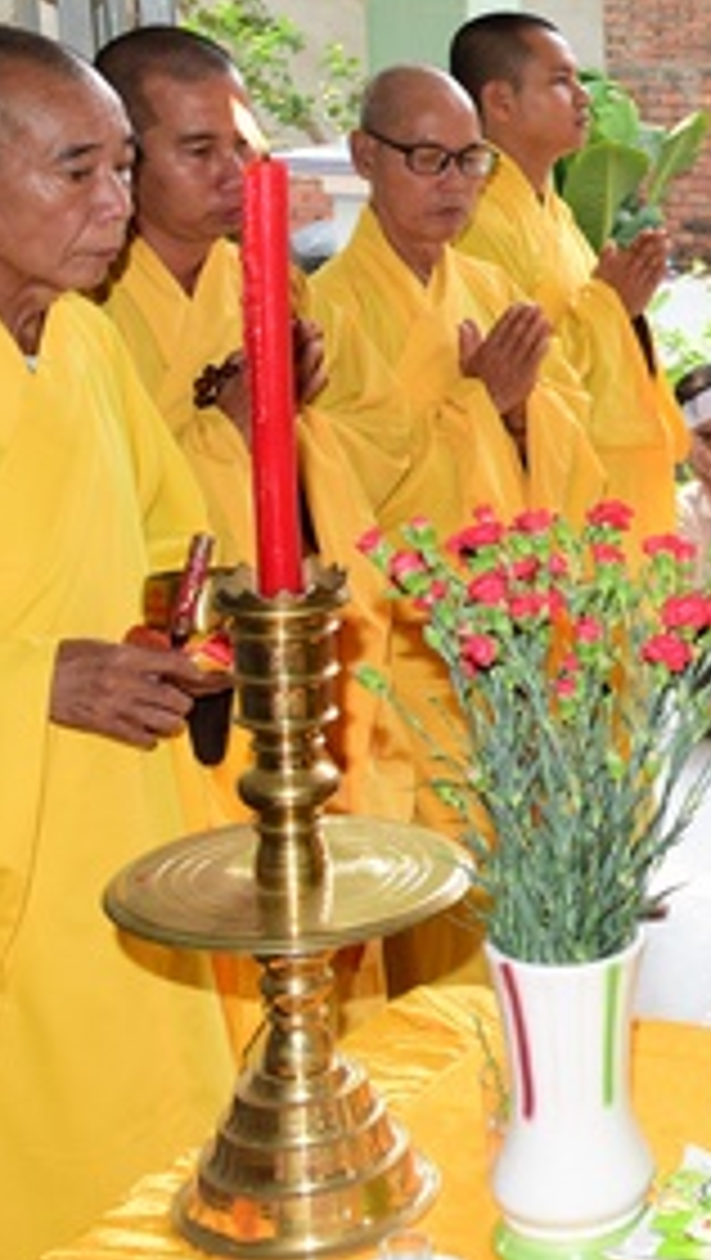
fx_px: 2274
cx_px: 1192
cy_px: 531
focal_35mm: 68
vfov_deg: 30.9
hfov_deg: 15.7
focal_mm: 28
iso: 250
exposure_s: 1/100
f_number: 5.6
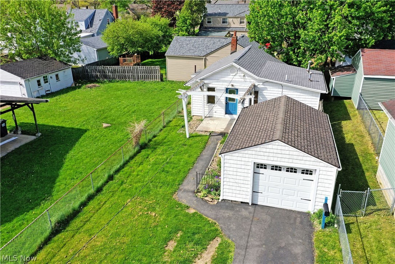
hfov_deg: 65.5
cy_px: 132
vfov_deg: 46.4
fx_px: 307
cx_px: 198
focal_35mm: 28
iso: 100
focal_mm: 10.26
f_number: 5.6
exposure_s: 1/400
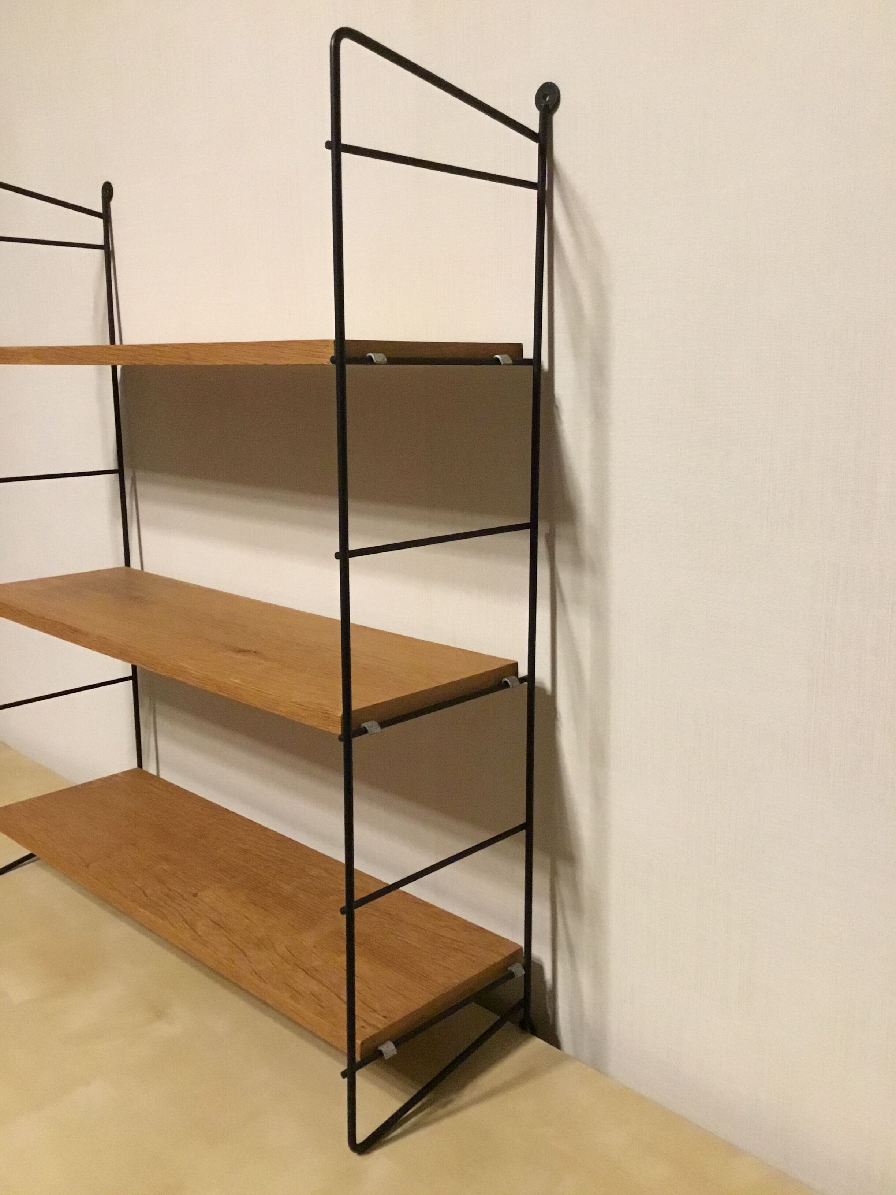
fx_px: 1070
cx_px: 448
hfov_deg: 45.4
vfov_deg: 58.4
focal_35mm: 31
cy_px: 598
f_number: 2.4
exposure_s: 1/17
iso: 320
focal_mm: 3.3
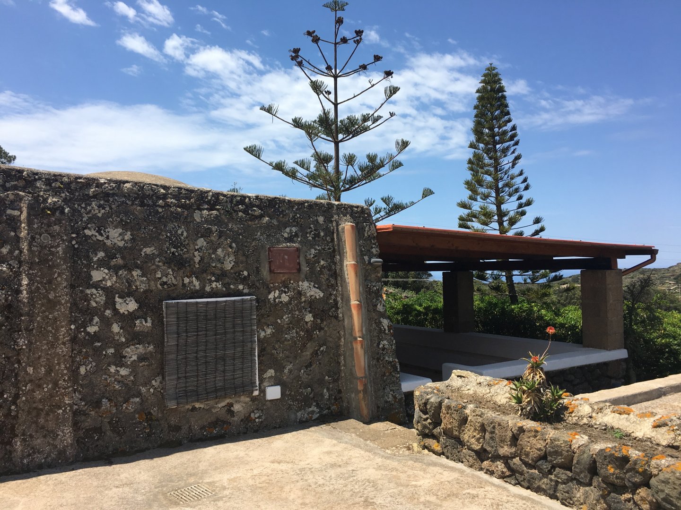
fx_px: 571
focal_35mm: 29
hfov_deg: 61.7
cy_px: 255
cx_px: 340
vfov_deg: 48.2
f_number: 2.2
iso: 25
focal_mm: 4.15
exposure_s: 1/1709
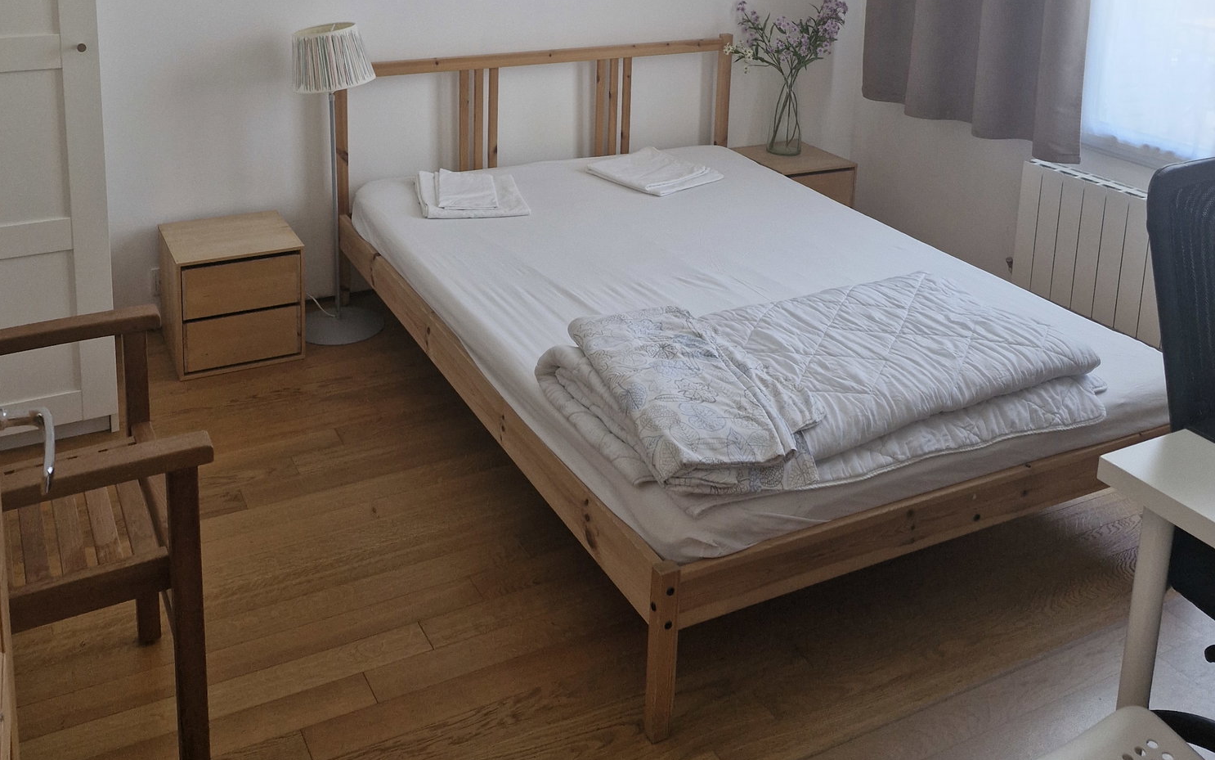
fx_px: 1159
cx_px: 613
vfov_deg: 34.5
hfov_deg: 55.3
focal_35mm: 35
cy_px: 90
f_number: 1.8
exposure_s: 1/180
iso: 200
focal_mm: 5.54
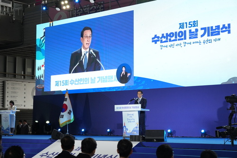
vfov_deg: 19.2
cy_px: 79
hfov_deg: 28.5
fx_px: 467
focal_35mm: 71
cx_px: 118
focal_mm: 71
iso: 1250
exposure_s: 1/125
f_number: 6.3
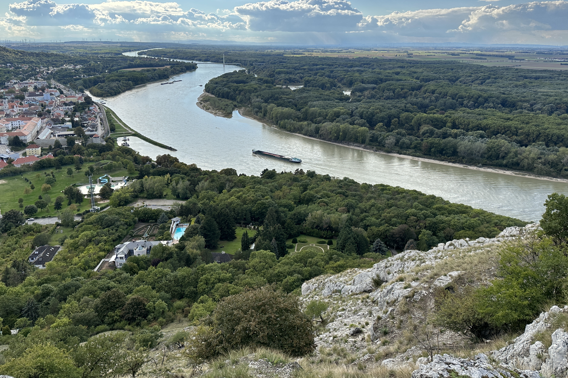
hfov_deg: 67.4
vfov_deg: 47.7
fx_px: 426
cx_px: 272
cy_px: 158
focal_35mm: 27
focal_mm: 6.86
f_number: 1.78
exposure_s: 1/3247
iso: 80
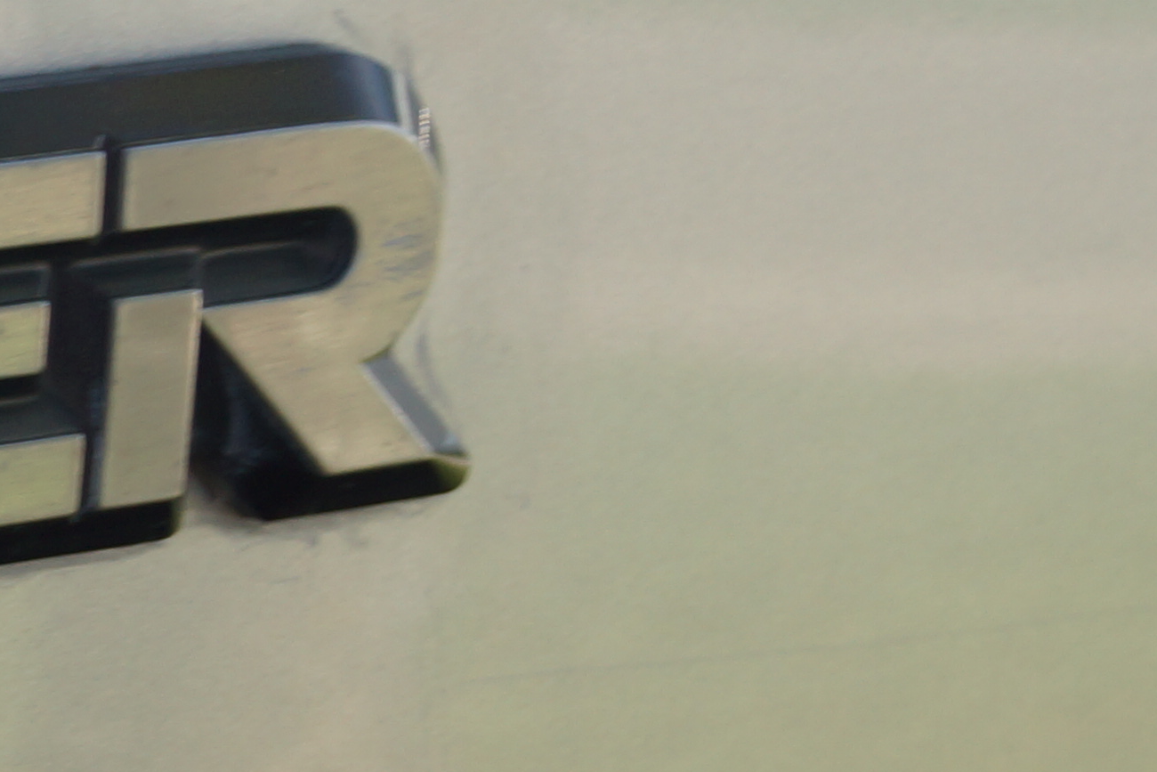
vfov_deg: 5.6
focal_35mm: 242
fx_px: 7788
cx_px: -1497
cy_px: 962
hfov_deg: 7.9
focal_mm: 35
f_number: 5.6
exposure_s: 1/80
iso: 100
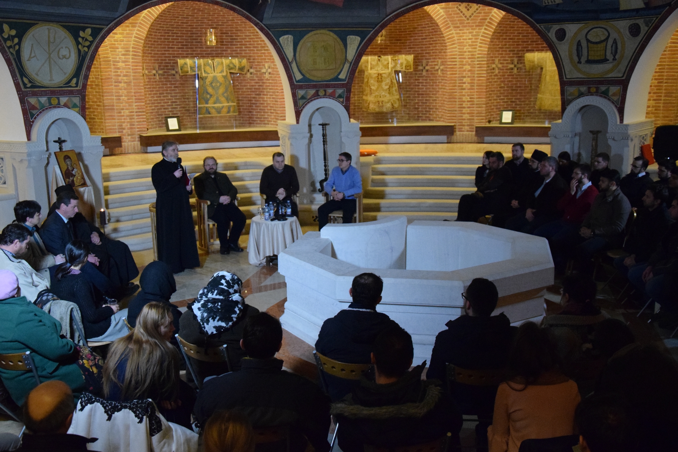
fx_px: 734
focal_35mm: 39
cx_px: 339
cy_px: 226
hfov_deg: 49.6
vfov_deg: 34.2
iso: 6400
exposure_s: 1/60
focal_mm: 26
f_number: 4
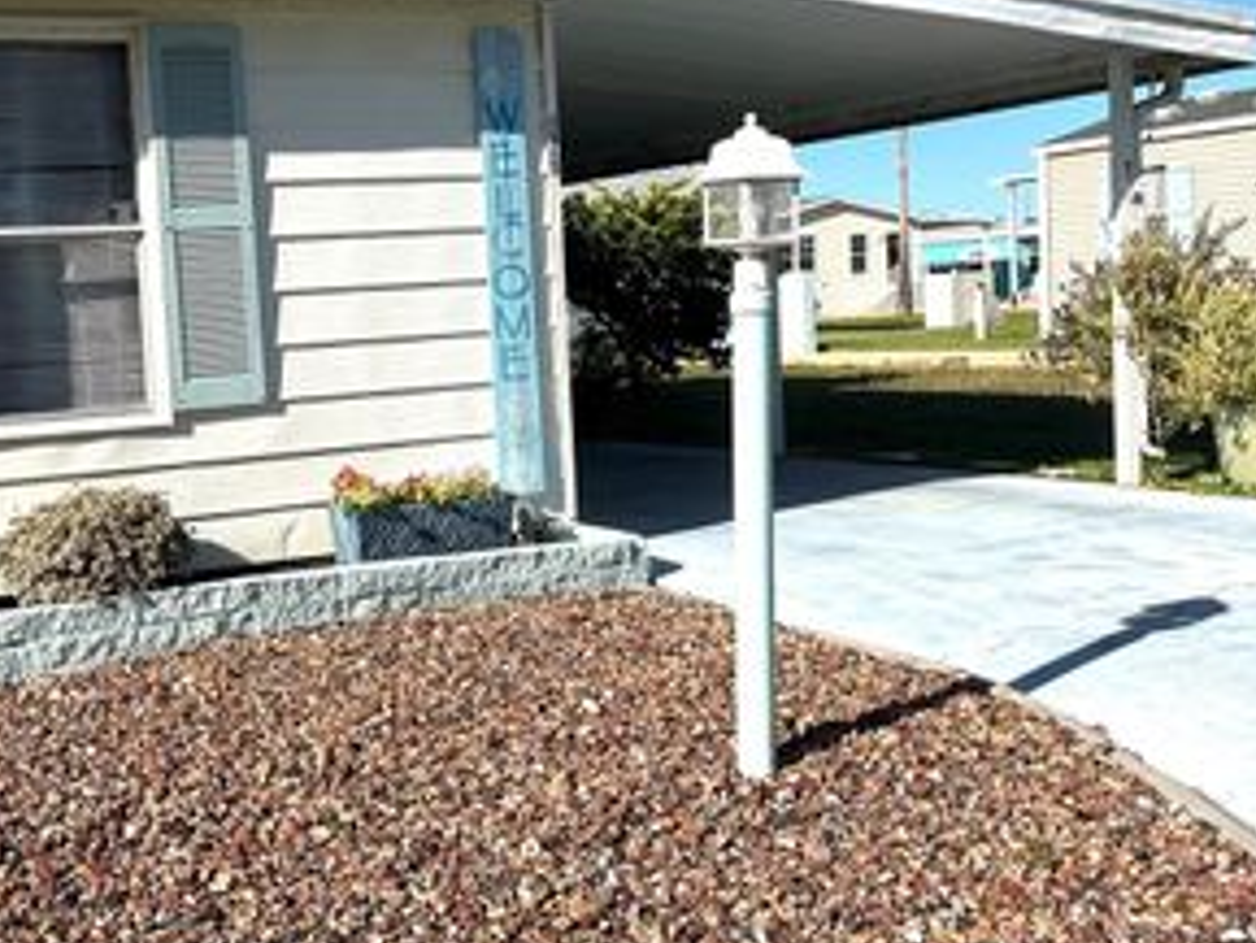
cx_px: 274
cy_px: 424
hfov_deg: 40.5
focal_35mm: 45
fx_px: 1633
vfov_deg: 32.2
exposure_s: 1/5556
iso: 50
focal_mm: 5.1
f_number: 1.6
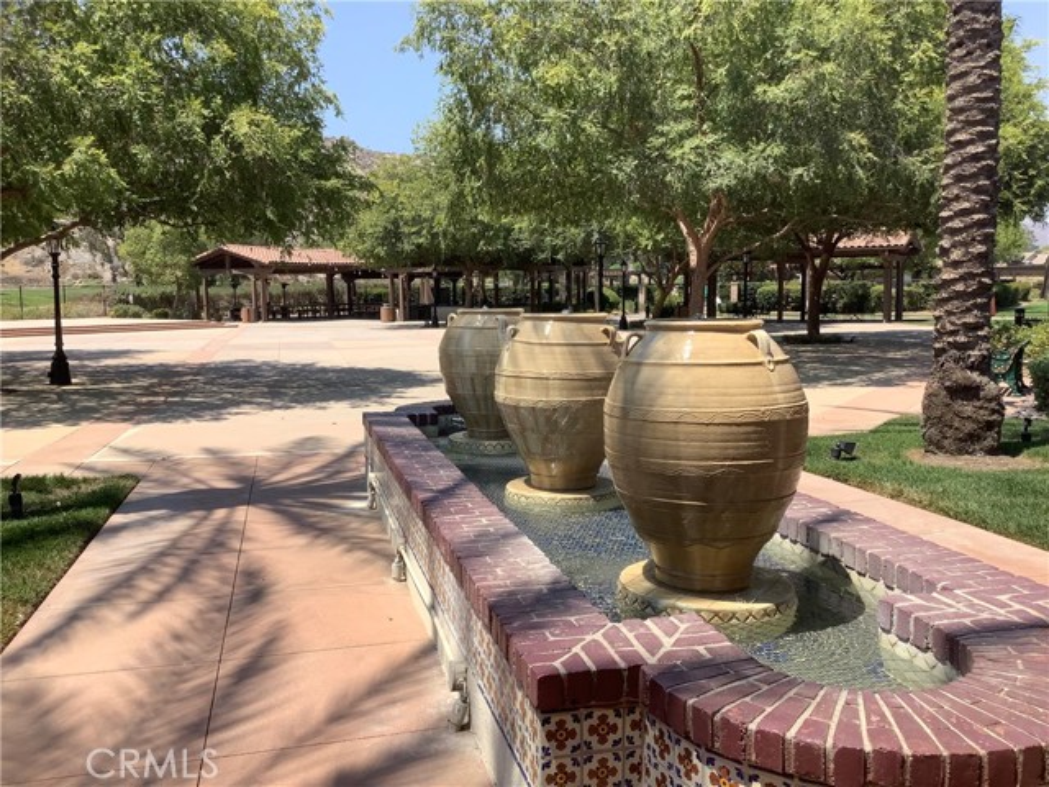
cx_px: 524
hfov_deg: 58.4
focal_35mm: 31
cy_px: 394
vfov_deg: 45.4
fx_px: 939
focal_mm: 3.3
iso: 25
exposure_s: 1/1087
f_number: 2.4
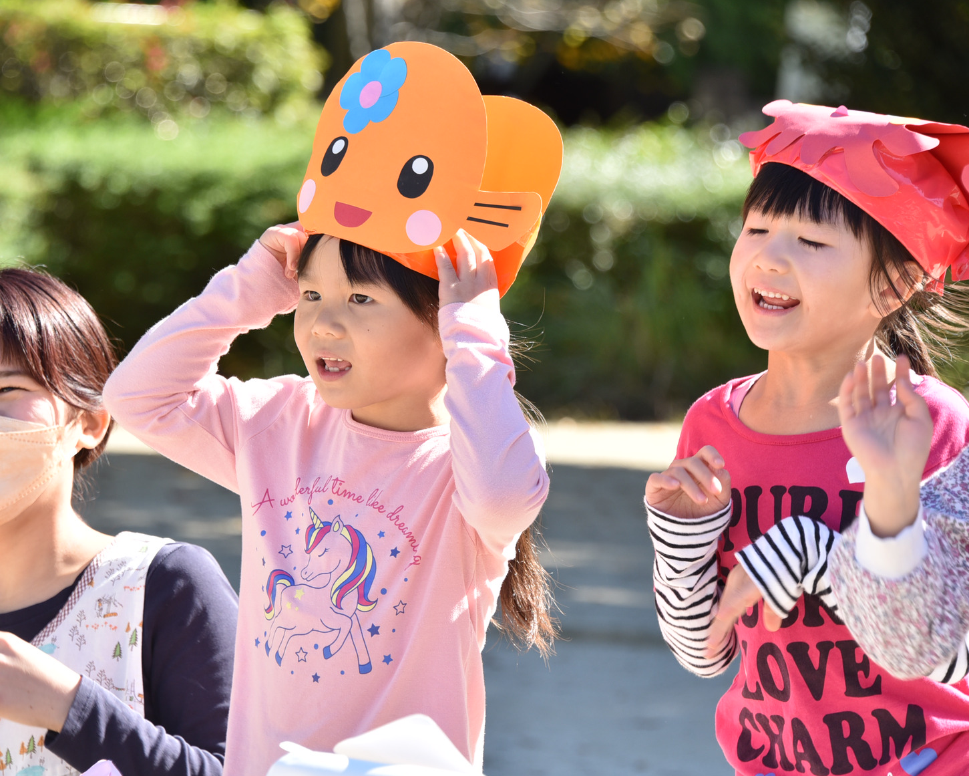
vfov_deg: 7.0
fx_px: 6338
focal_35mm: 221
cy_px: 387
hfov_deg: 8.7
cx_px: 434
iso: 400
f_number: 8
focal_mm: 190
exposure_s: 1/320
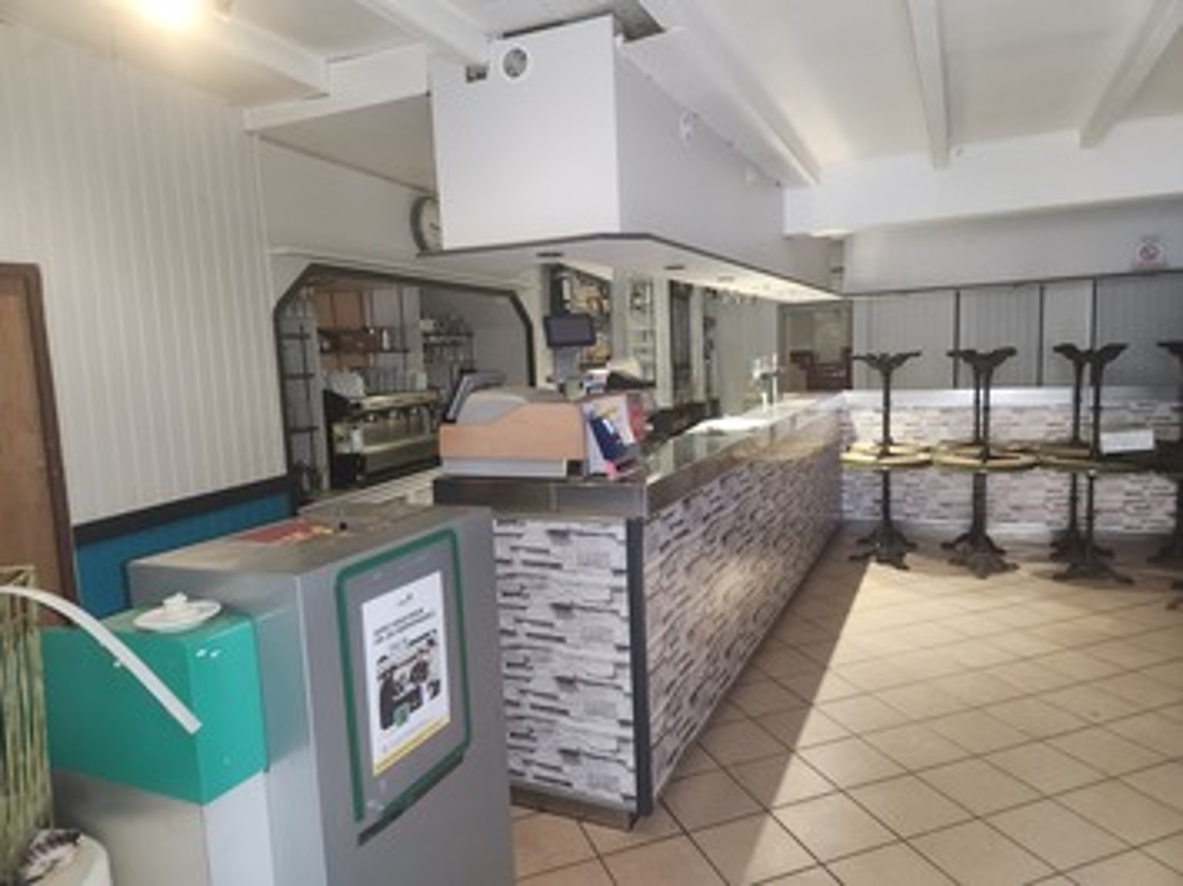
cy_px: 443
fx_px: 786
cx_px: 592
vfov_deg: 58.9
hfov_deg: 73.9
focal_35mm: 23
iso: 125
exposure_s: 1/14
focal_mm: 5.4
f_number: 1.8
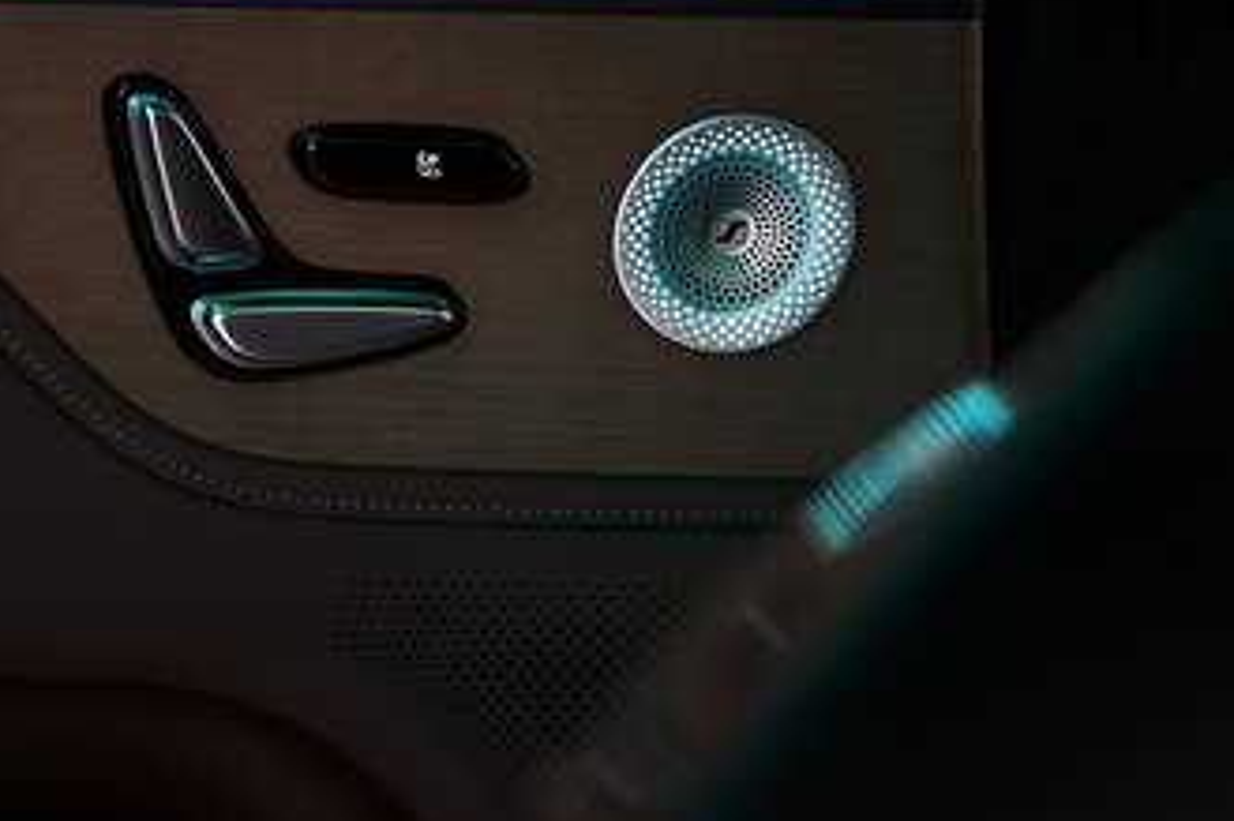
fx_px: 7297
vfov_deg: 6.4
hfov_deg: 9.7
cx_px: 506
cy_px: 351
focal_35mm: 213
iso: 80
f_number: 9
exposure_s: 5
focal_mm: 175
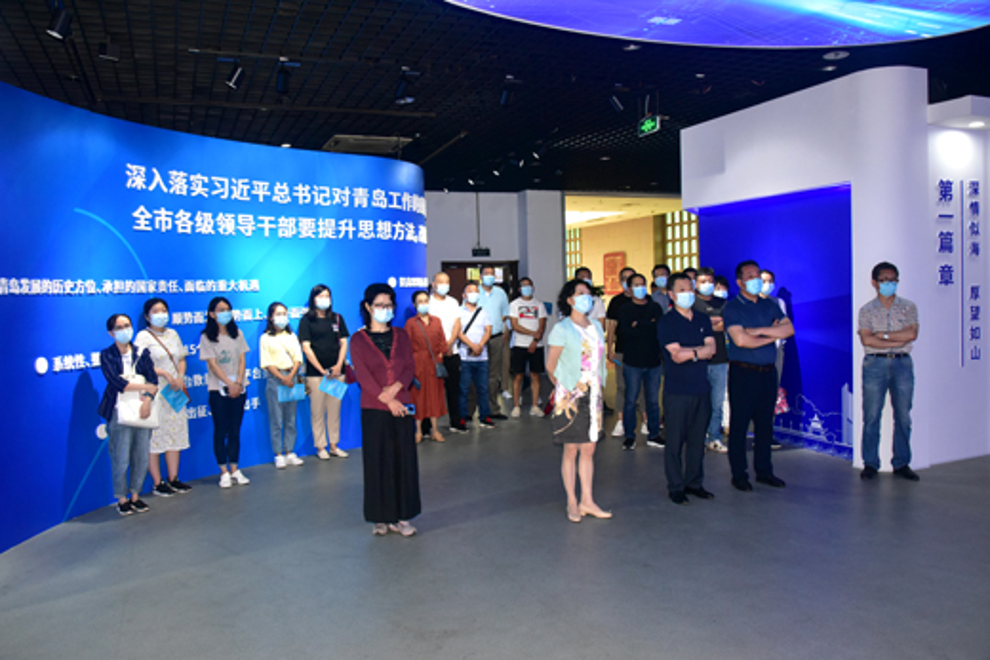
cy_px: 330
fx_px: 825
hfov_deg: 61.9
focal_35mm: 30
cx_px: 495
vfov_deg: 43.6
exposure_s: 1/60
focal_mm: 30
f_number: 10
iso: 3200
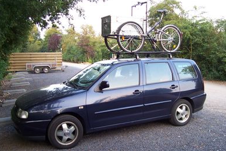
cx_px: 113
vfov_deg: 37.8
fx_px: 220
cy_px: 74
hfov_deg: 54.5
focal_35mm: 35
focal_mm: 5.6
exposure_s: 1/30
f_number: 2.7
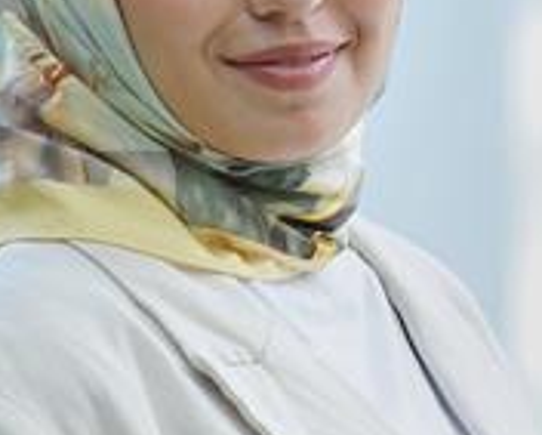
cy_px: 197
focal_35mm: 297
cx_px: 222
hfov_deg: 6.5
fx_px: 4767
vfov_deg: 5.2
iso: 500
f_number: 5
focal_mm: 120
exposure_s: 1/125
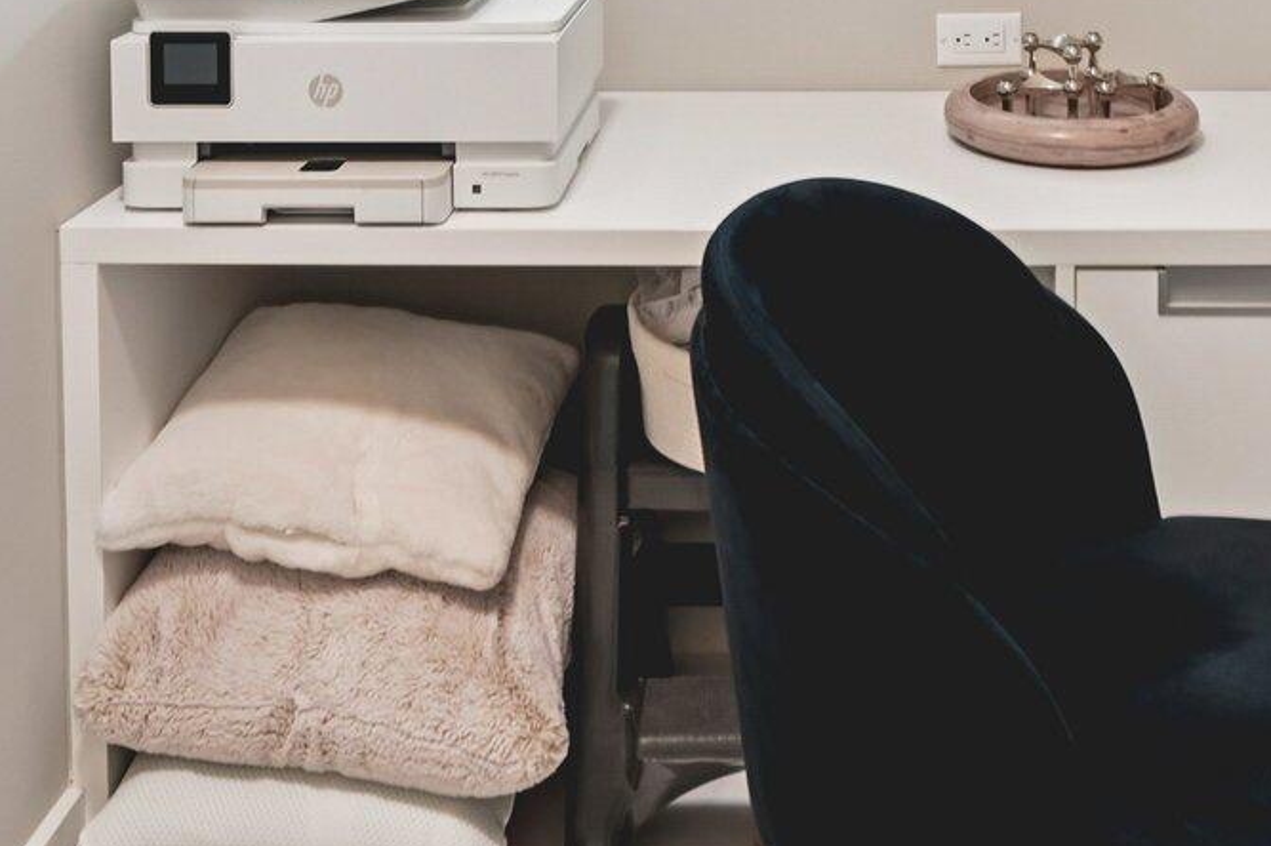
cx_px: 821
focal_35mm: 43
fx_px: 1517
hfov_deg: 44.9
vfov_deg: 26.1
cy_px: -281
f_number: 4.5
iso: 100
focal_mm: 14
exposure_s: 1/30
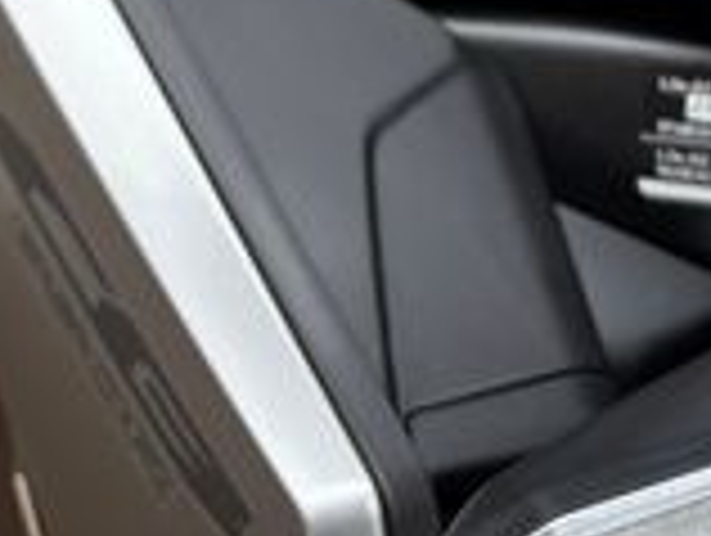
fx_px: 2160
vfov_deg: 12.6
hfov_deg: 18.6
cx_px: 171
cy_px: -500
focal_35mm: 105
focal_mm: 5.96
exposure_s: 1/206
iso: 40
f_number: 1.6
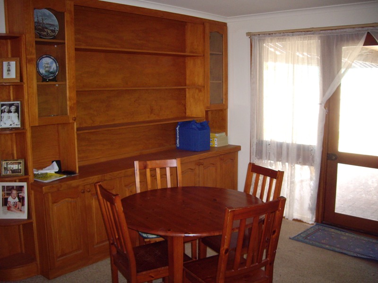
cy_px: 142
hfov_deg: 49.0
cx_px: 189
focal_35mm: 38
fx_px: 415
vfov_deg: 37.7
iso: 200
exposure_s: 1/40
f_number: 2.7
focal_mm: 6.2
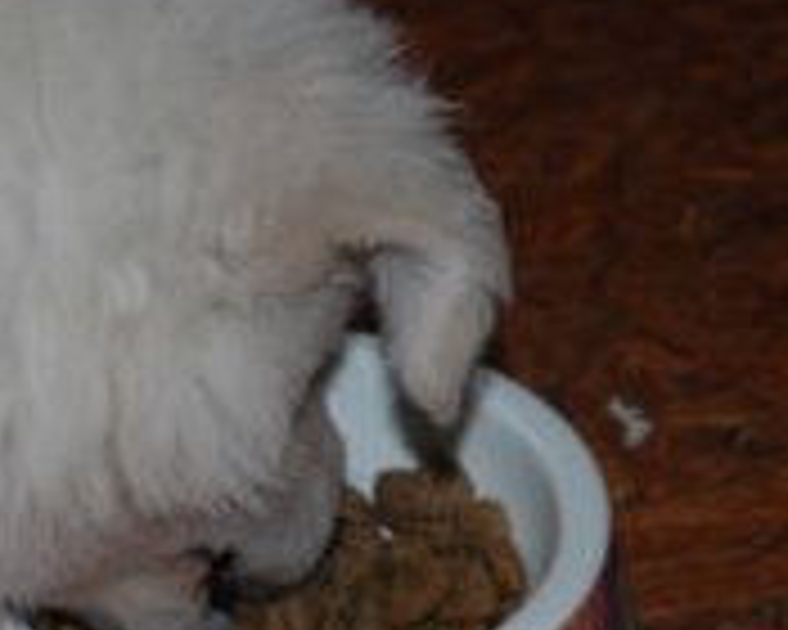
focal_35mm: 271
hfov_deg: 7.1
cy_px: 369
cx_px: 104
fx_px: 6320
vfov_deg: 5.7
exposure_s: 1/60
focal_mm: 70
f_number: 4.5
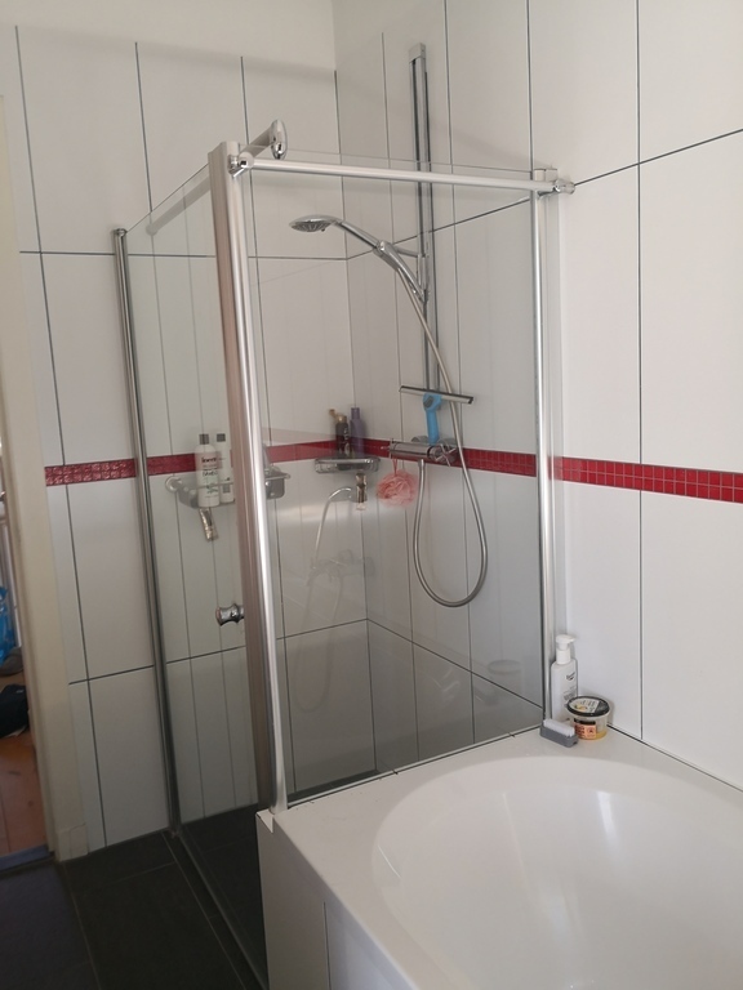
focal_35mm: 27
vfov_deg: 65.3
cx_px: 372
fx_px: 773
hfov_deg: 51.4
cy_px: 495
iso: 50
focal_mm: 3.95
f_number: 1.6
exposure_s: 1/50
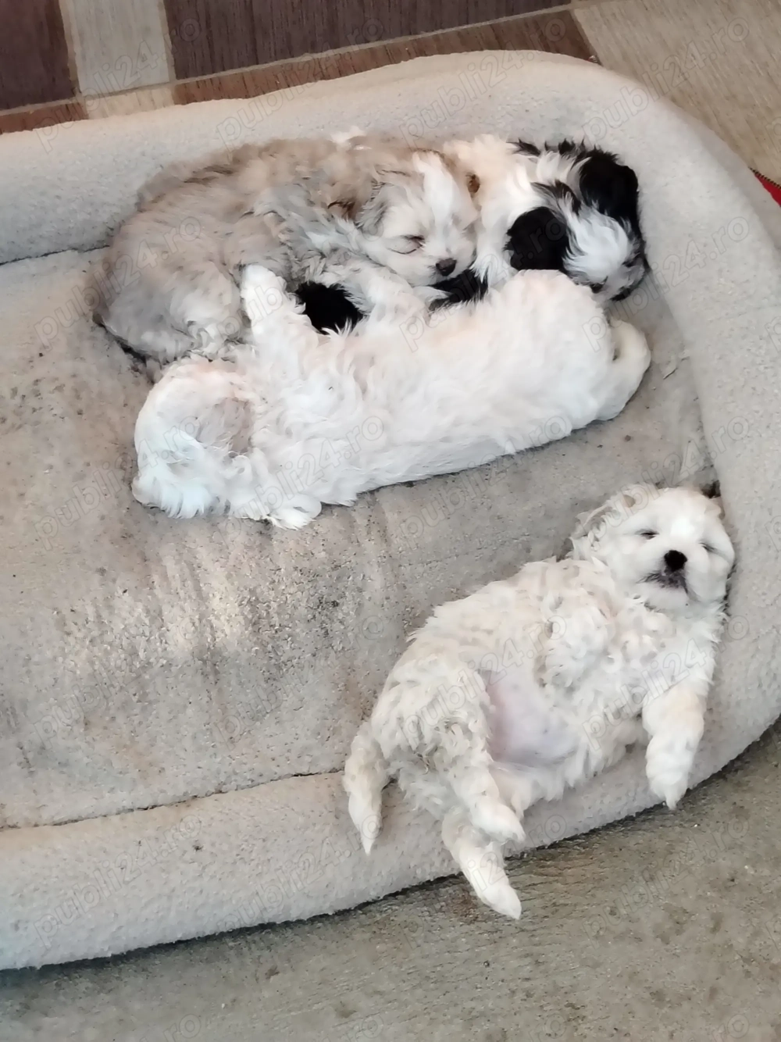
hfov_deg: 20.7
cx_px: 390
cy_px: 521
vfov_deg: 27.4
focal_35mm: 71
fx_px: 2137
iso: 203
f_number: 1.75
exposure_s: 1/100
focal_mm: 5.25
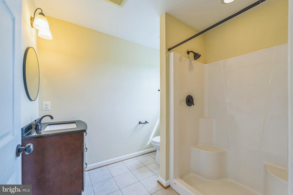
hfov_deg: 104.3
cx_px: 146
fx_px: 114
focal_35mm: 14
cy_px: 98
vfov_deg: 81.2
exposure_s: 1/80
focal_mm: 14
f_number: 5.6
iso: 640
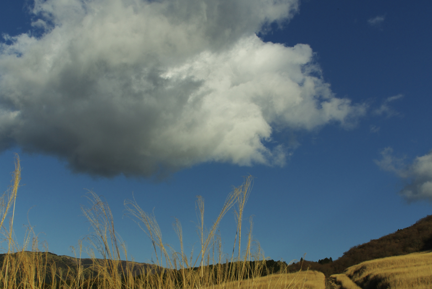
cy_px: 170
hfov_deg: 36.2
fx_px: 661
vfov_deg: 24.6
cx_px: 203
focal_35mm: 55
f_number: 18
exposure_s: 1/160
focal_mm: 28
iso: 100
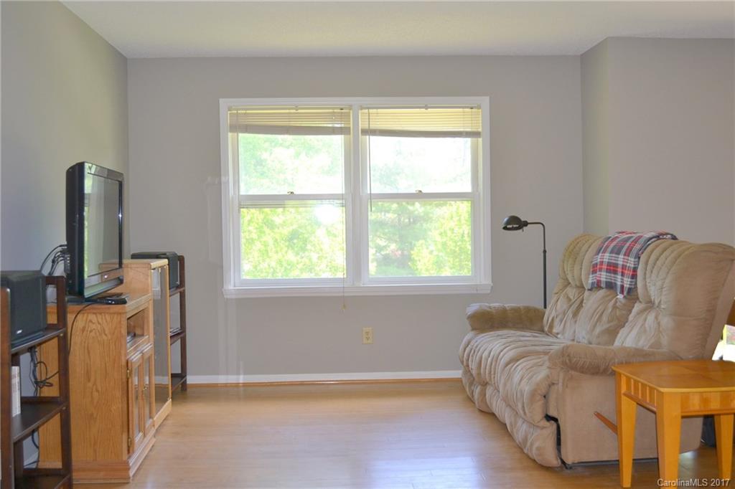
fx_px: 796
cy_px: 244
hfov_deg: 49.6
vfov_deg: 34.2
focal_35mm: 39
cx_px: 368
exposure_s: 1/80
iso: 400
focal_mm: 26
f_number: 4.2
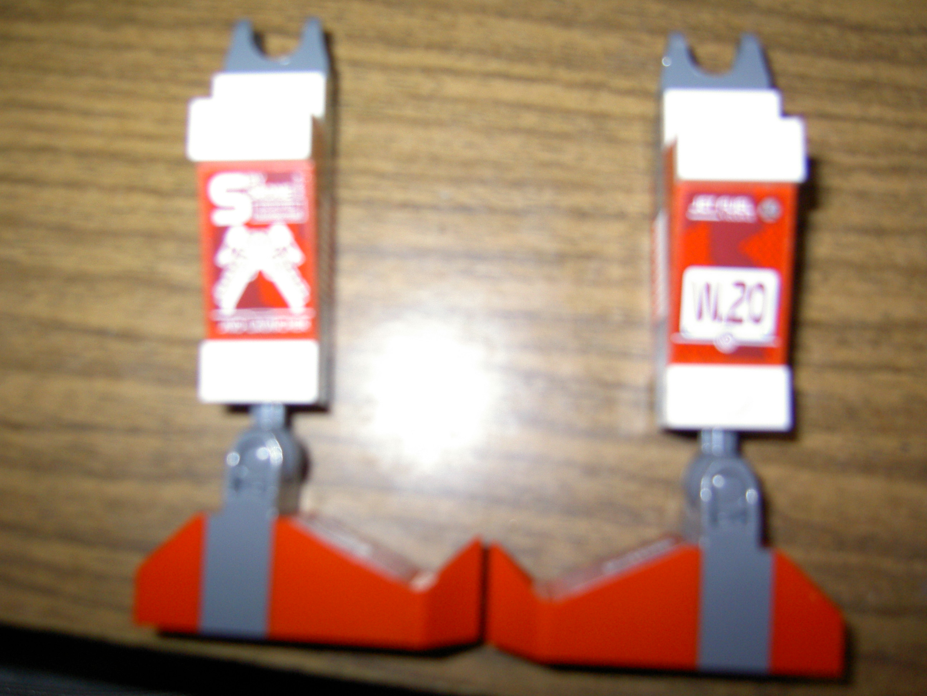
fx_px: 911
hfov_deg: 54.0
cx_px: 464
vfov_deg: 41.8
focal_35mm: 34
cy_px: 348
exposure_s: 1/60
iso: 100
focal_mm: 5.6
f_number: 2.8
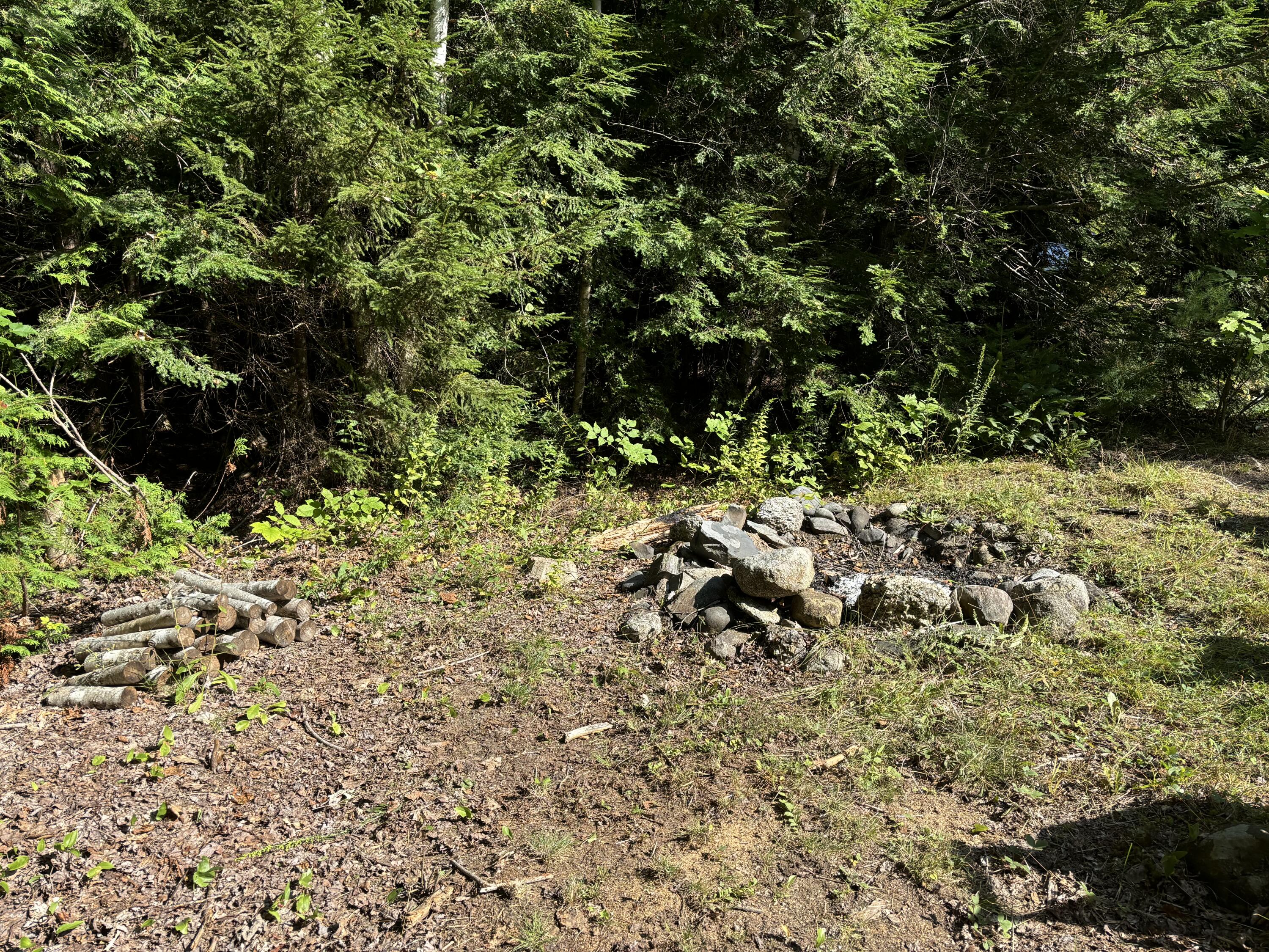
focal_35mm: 26
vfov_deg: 53.1
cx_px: 634
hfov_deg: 67.3
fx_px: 953
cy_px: 476
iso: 50
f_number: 1.6
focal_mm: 5.96
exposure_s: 1/1080
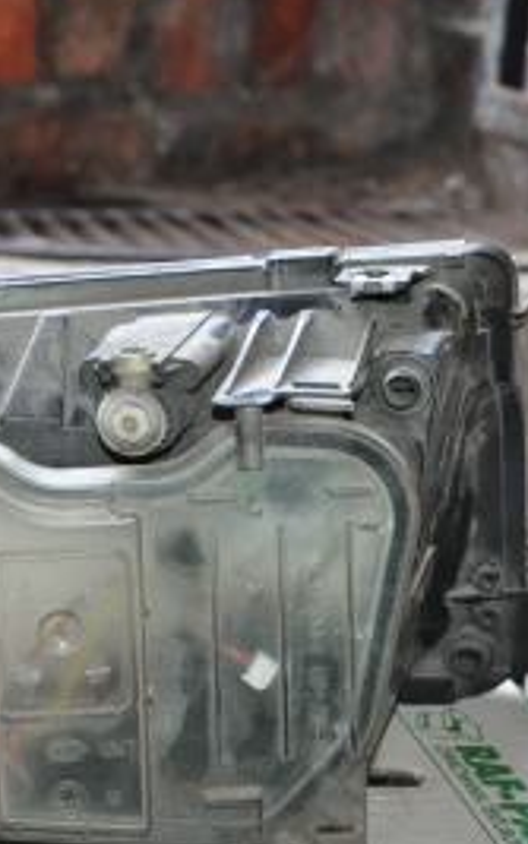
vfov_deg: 21.4
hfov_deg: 13.3
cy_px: 428
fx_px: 2232
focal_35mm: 97
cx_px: 16
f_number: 4.2
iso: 800
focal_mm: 34
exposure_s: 1/60
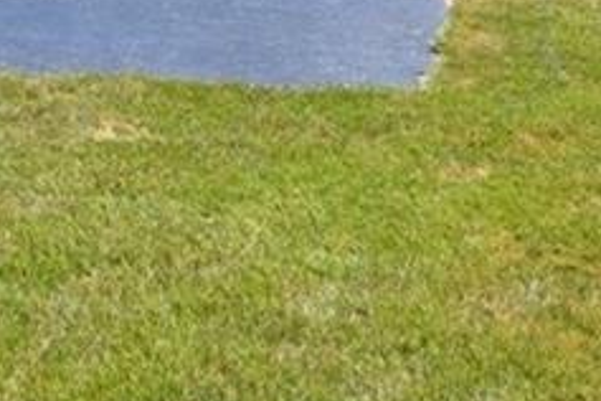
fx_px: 1152
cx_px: -43
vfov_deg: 16.4
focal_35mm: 69
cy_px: -329
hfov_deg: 27.1
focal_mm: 16
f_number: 9
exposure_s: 1/320
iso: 200
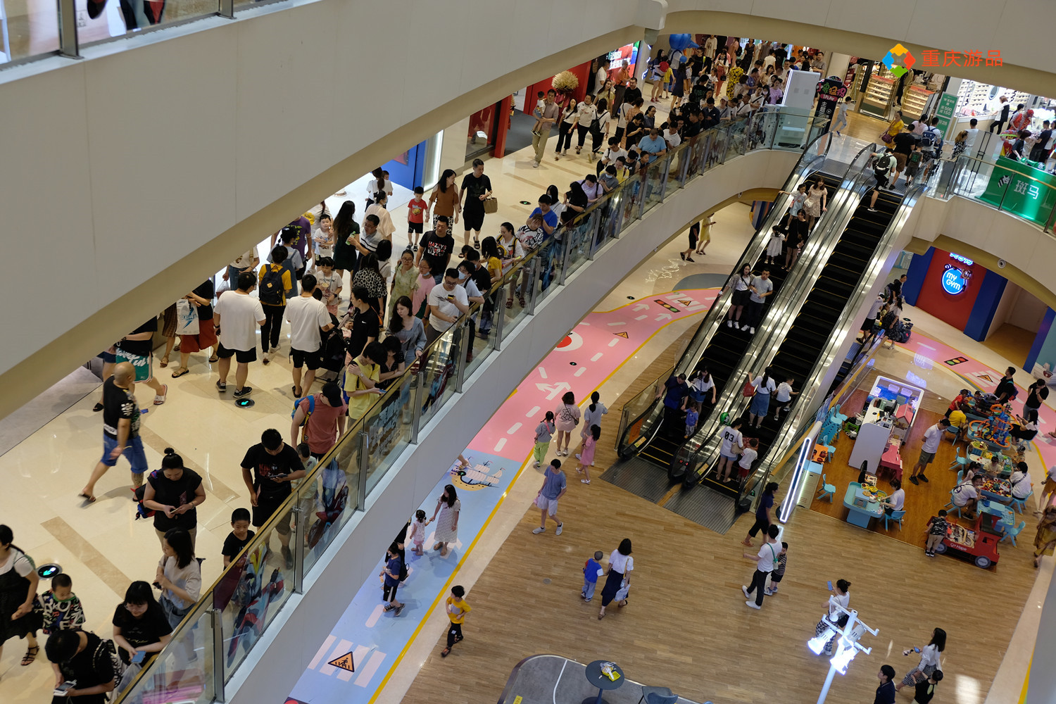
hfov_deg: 57.2
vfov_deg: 40.0
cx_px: 528
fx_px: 968
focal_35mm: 33
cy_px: 352
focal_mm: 22.3
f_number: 3.2
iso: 200
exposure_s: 1/60
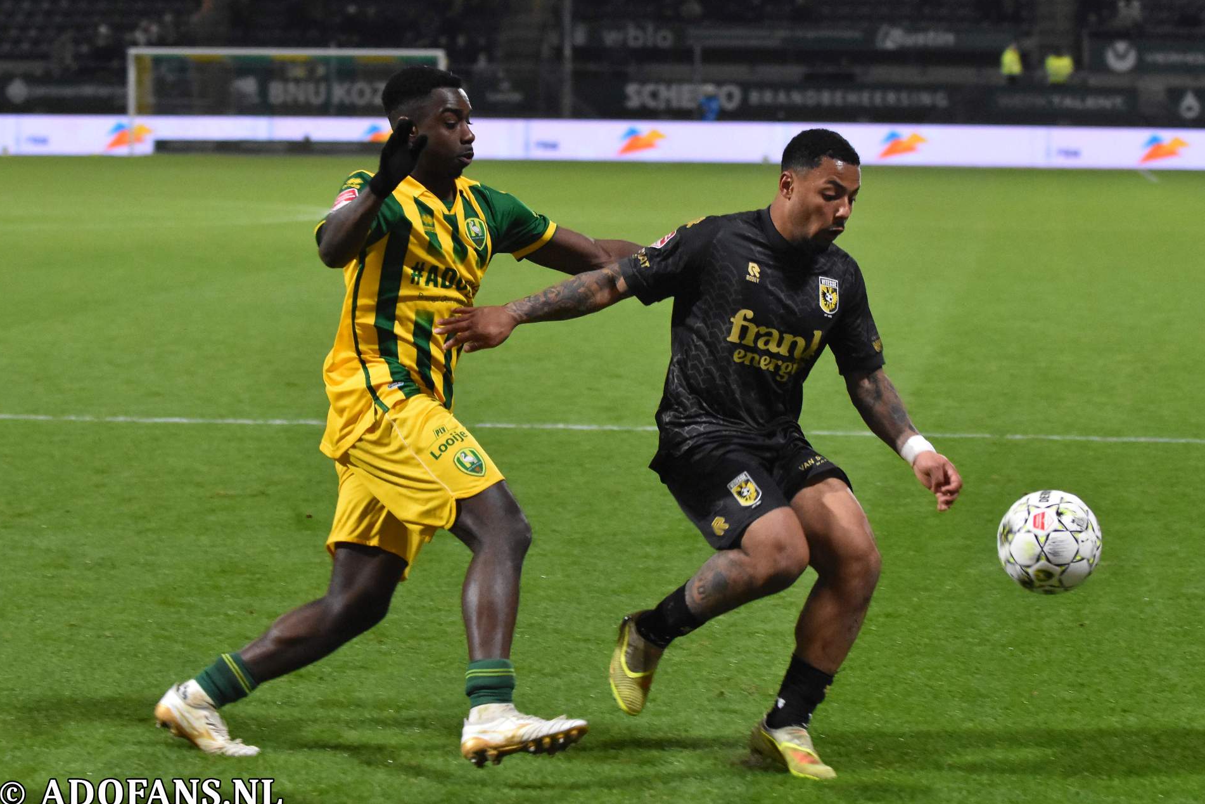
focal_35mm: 106
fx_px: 3548
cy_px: 404
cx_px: 601
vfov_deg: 12.9
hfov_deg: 19.3
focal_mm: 70
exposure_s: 1/640
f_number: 2.8
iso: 4000
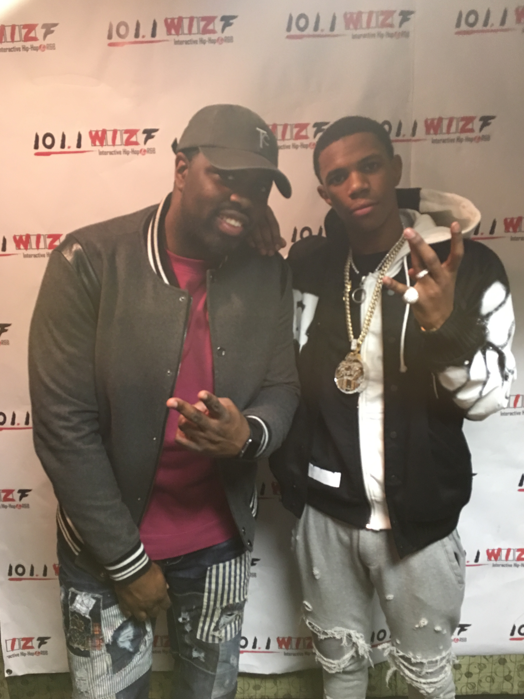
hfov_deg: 46.8
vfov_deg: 60.0
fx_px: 606
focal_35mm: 30
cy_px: 360
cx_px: 258
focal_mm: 4.15
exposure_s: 1/15
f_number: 2.2
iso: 100
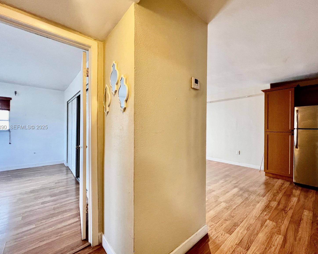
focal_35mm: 14
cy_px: 127
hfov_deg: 100.7
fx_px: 132
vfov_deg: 88.0
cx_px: 155
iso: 200
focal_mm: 1.57
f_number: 1.8
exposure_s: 1/120
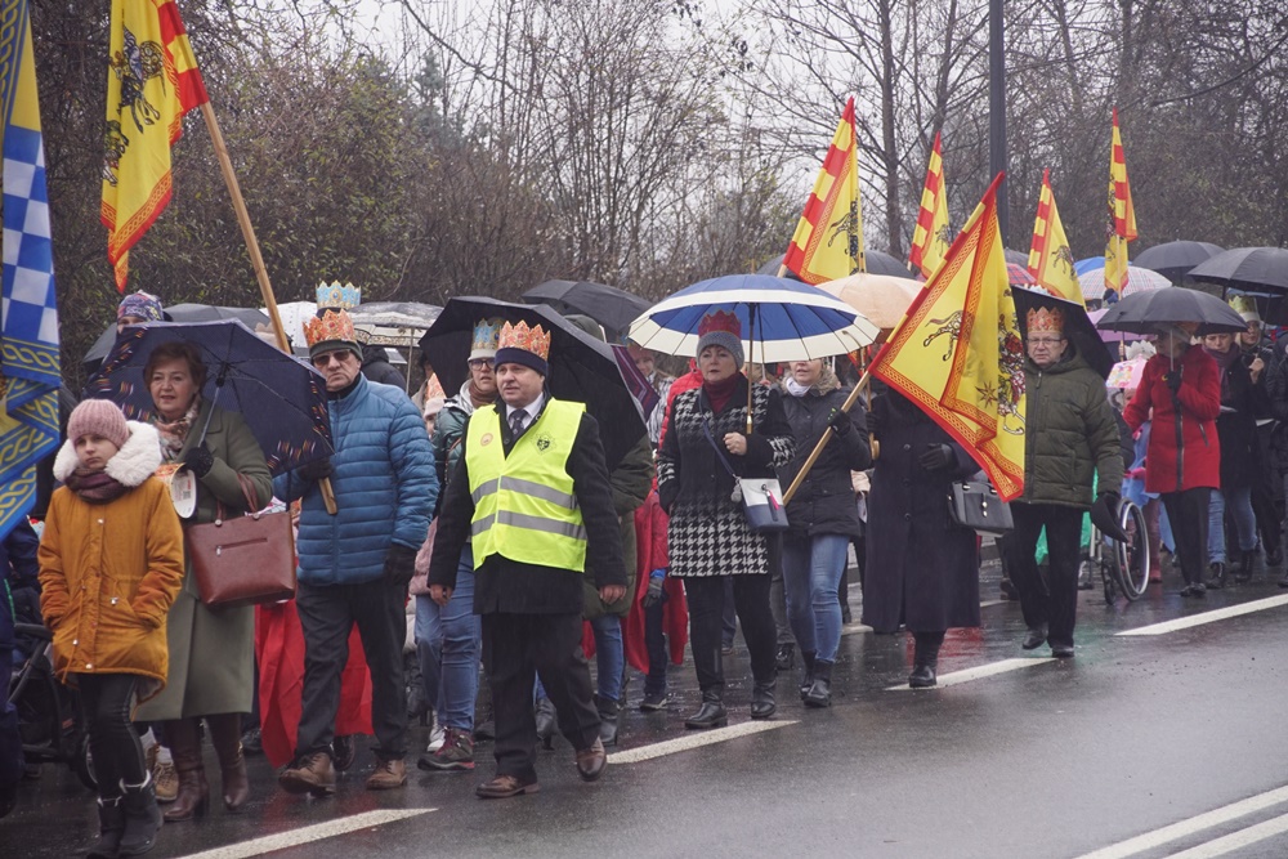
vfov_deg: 9.2
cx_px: 644
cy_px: 430
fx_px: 5367
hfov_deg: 13.7
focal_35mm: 150
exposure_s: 1/160
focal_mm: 100
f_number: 5.6
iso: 400
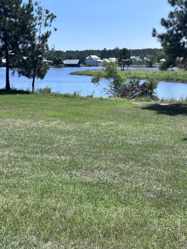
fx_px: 346
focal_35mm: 48
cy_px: 124
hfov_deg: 30.3
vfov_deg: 39.7
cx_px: 94
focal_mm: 6.76
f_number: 1.78
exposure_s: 1/4608
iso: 64
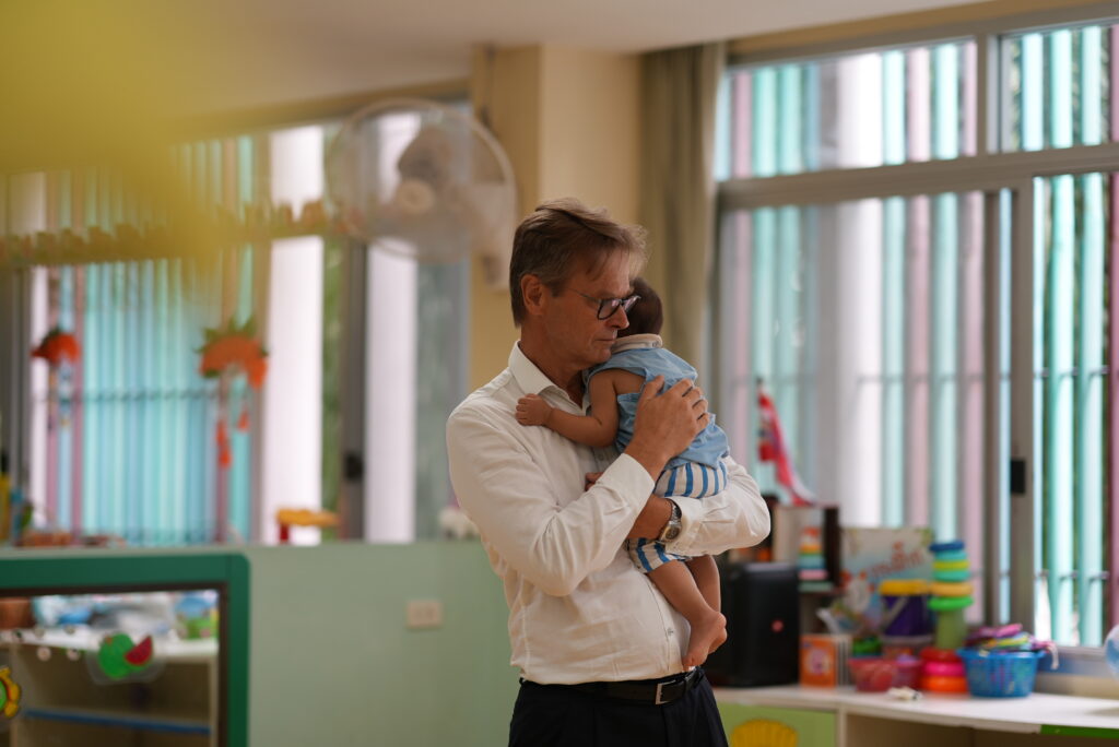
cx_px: 560
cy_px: 374
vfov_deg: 16.1
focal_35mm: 85
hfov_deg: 23.9
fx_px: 2643
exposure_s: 1/100
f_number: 1.4
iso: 100
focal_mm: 85
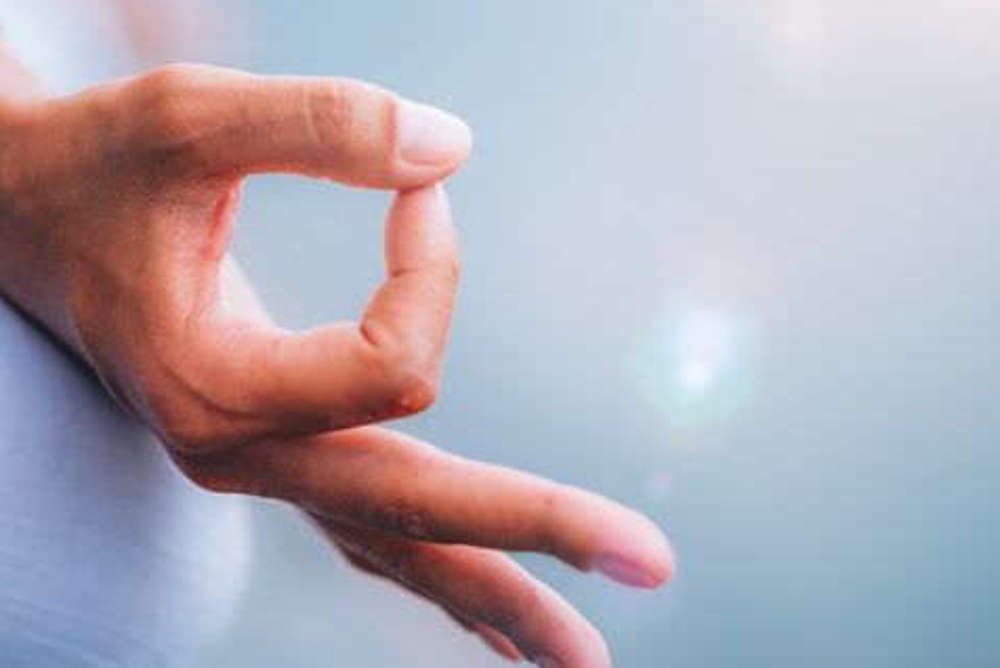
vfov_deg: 10.0
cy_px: 228
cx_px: 502
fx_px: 3808
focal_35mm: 137
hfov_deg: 15.0
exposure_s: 1/160
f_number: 1.6
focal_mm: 85
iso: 100
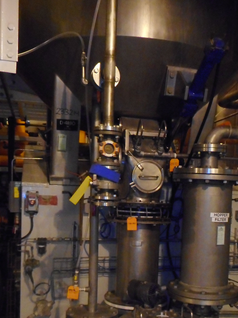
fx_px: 412
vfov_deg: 41.4
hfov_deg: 32.0
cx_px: 150
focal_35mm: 45
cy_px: 220
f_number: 3.7
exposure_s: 1/25
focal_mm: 4.5
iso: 560
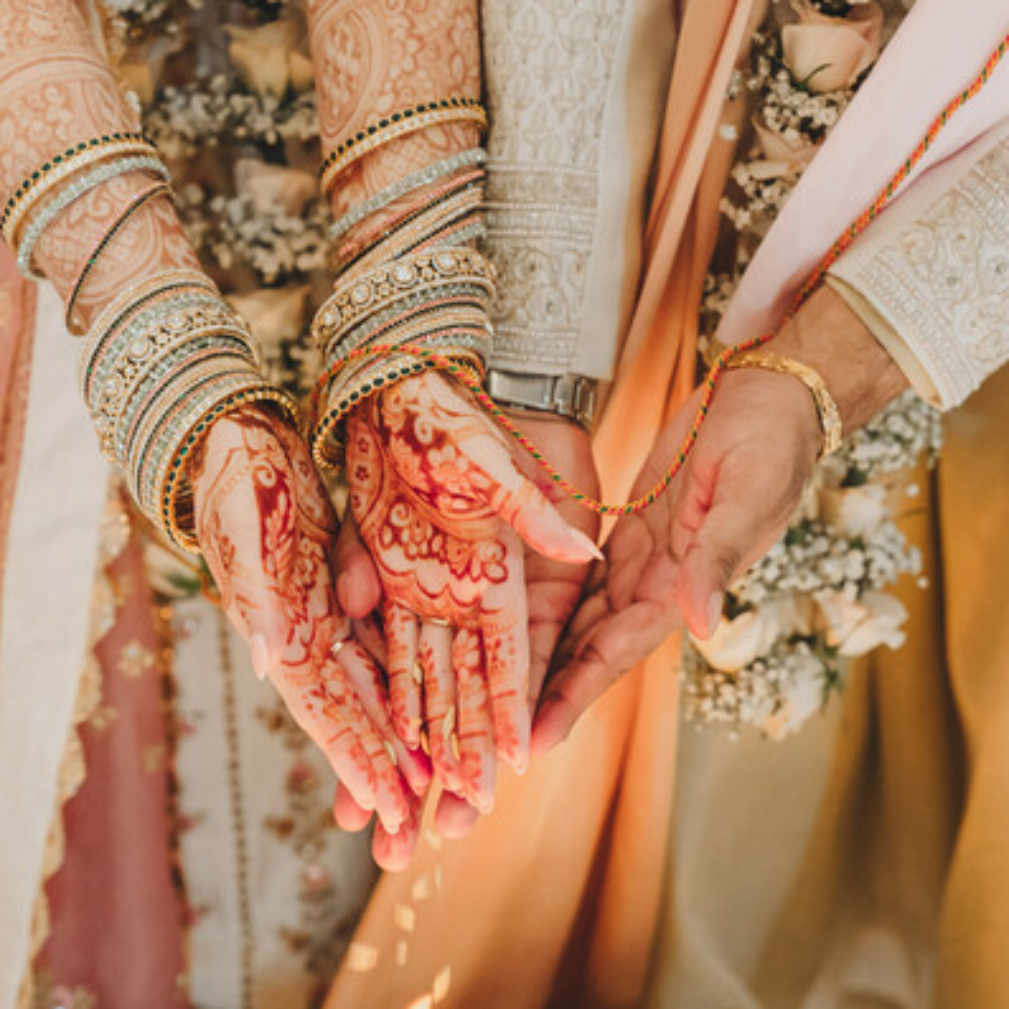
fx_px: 2968
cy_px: 712
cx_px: 506
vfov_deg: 19.2
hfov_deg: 19.3
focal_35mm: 90
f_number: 3.5
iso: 5000
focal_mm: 70
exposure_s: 1/160
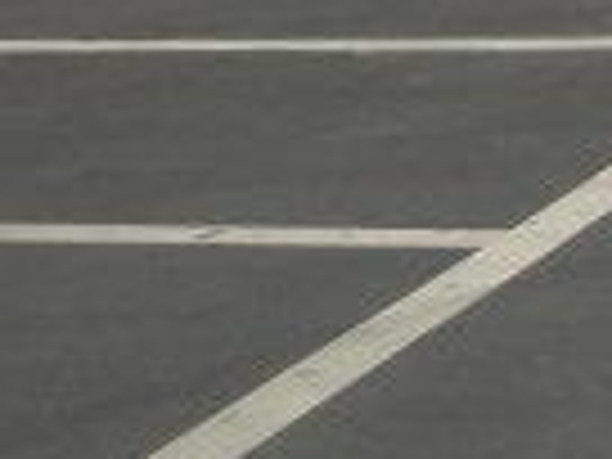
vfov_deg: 7.8
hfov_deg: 10.2
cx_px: 1264
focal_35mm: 178
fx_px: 3147
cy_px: -605
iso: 50
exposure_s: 1/296
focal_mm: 5.7
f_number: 2.8
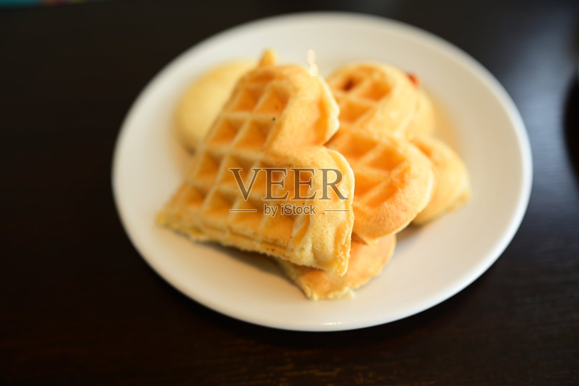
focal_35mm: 35
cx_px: 290
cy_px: 193
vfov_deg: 37.8
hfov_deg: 54.5
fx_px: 563
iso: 250
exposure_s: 1/125
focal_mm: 35
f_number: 2.8
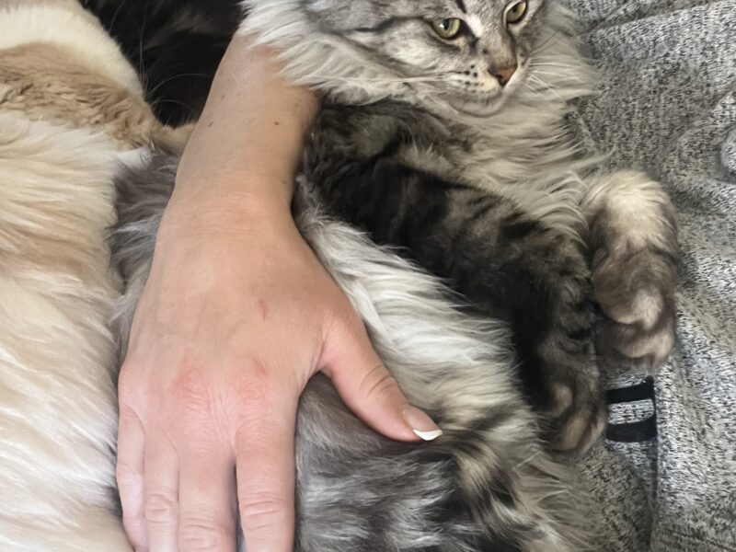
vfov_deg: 46.8
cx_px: 368
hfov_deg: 60.0
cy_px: 276
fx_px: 638
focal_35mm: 30
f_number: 2.2
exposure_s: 1/40
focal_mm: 2.71
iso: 400
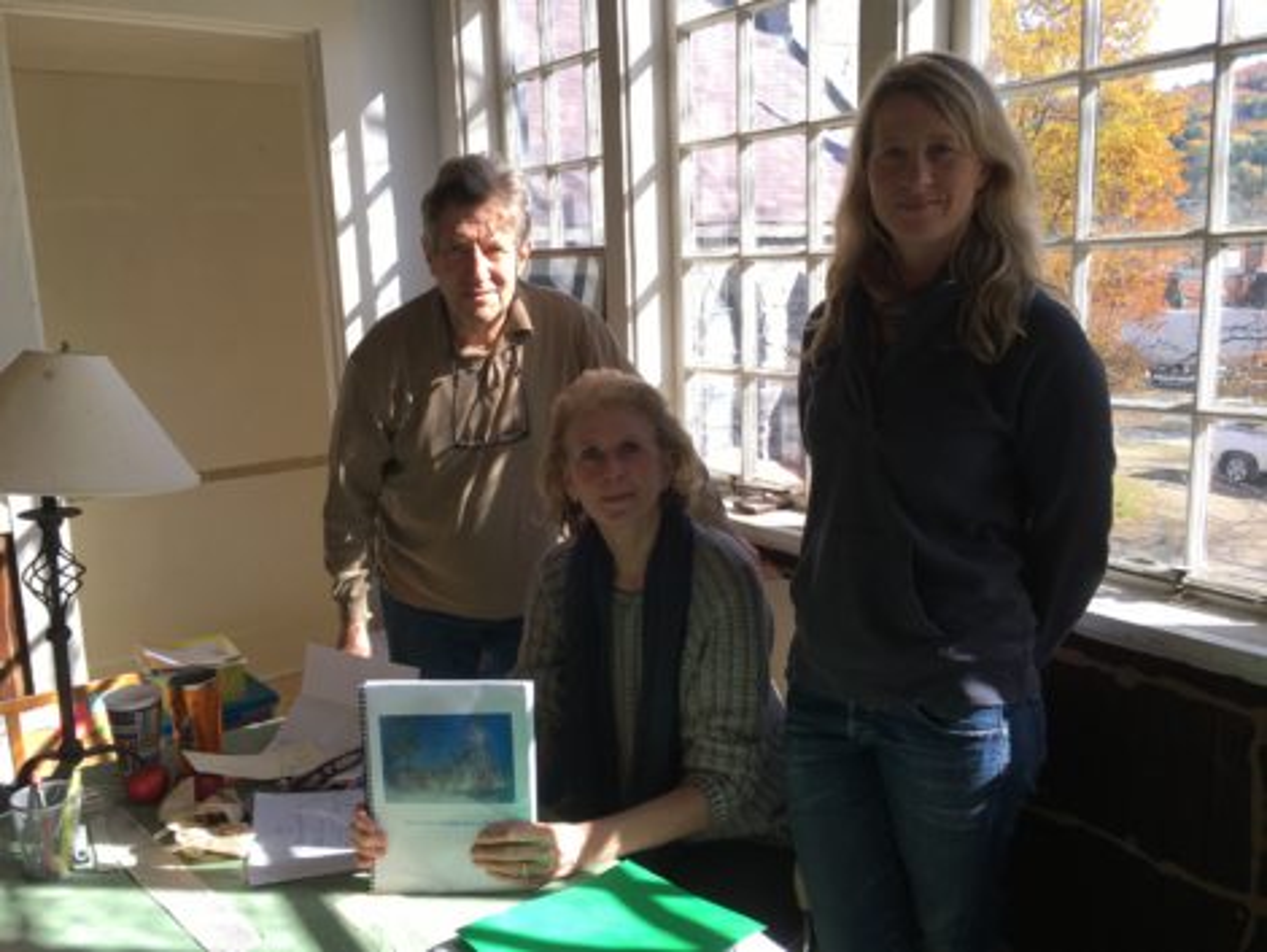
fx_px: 1062
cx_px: 634
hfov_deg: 61.6
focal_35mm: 29
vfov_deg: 48.3
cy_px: 476
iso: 25
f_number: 2.2
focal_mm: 4.15
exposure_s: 1/253
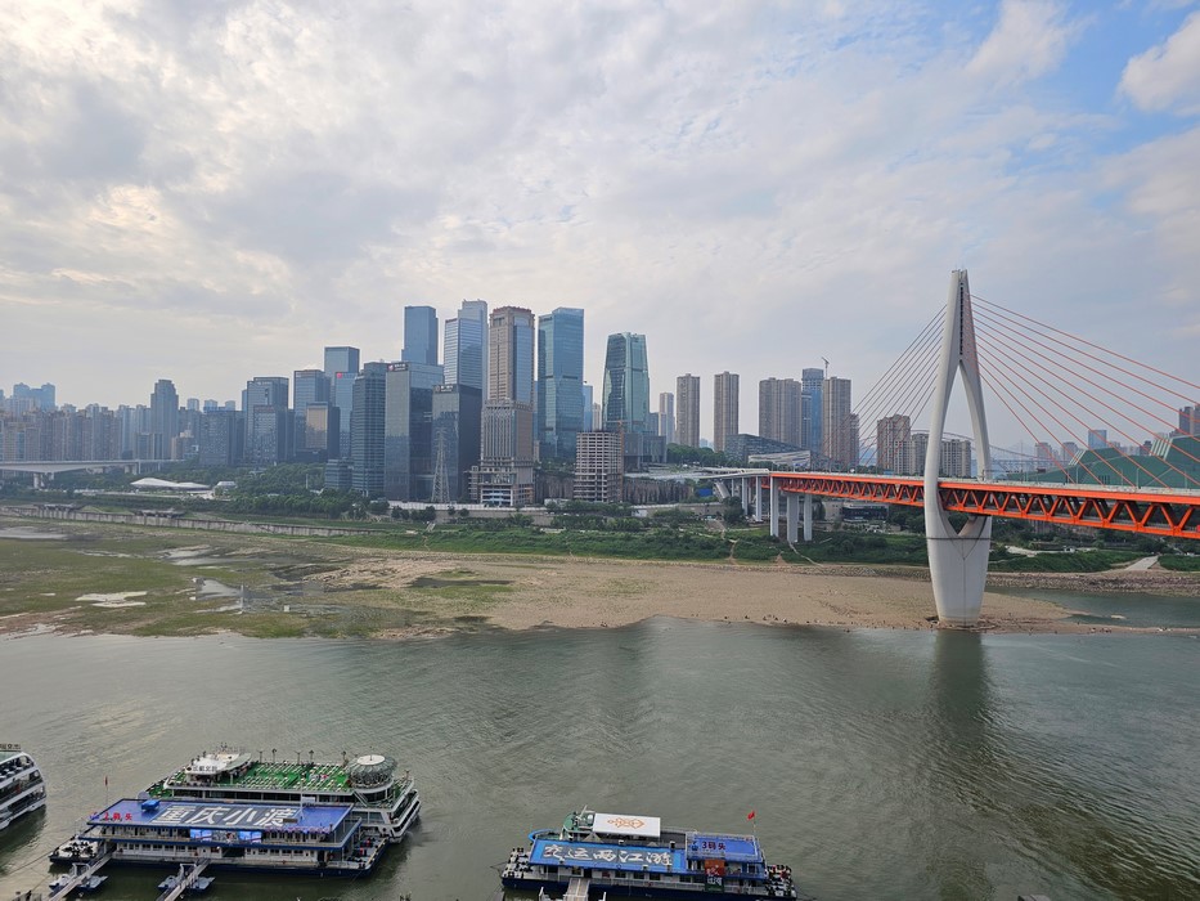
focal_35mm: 23
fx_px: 797
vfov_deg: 58.9
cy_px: 450
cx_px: 600
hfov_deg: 73.9
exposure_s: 1/533
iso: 10
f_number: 1.7
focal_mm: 6.3
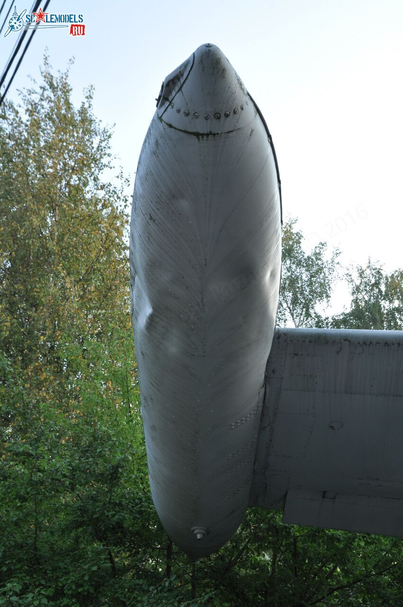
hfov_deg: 39.9
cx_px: 202
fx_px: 556
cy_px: 304
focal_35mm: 33
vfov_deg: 57.3
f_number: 8
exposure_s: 1/30
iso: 200
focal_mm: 22
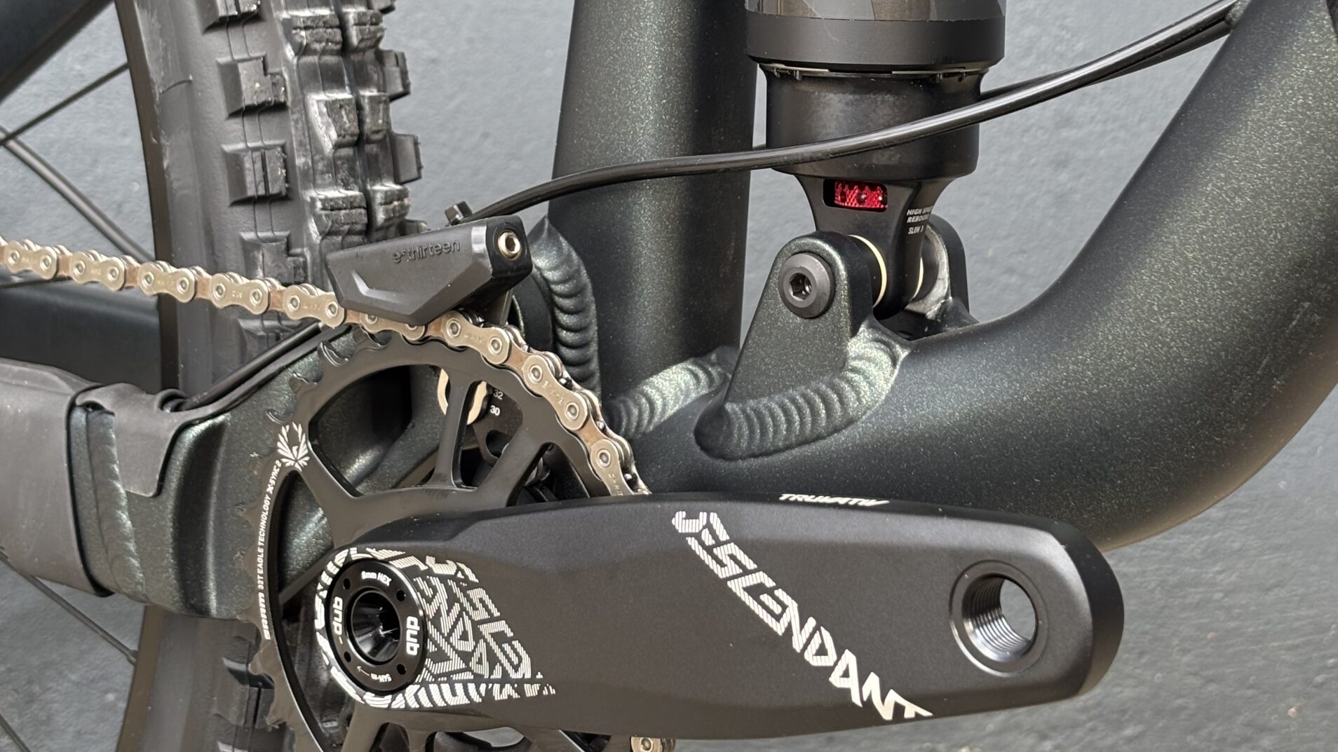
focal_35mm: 76
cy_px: 119
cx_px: 668
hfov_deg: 27.9
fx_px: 2696
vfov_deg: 15.7
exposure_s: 1/106
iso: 50
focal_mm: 5.96
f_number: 1.6
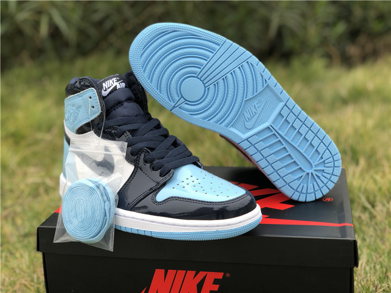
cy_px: 146
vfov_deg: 28.0
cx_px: 196
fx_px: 587
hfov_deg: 36.8
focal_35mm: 52
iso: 16
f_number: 2.4
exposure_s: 1/112
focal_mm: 6
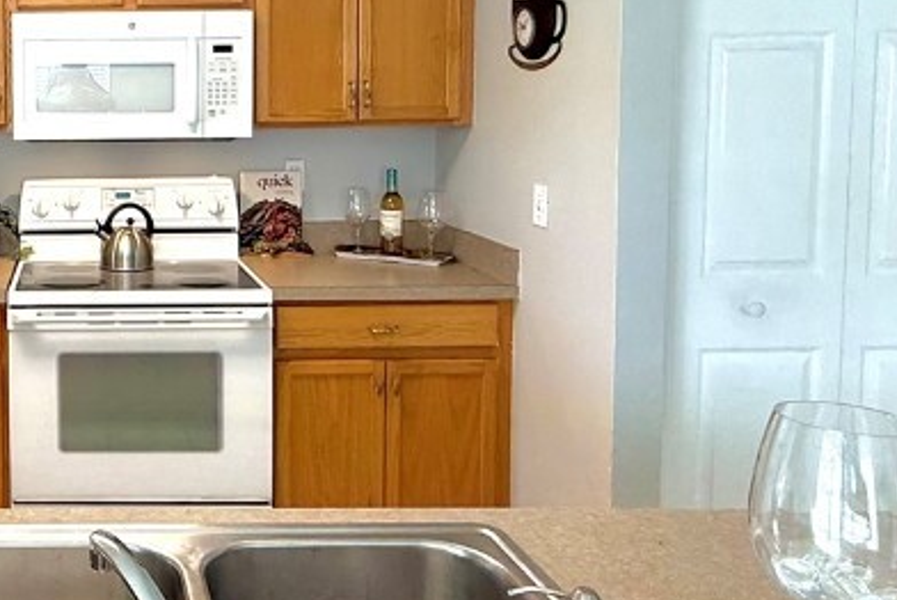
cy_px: 156
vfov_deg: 34.4
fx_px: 948
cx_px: 55
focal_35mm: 38
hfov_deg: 44.9
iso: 200
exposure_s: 1/120
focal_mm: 2.22
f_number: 2.2
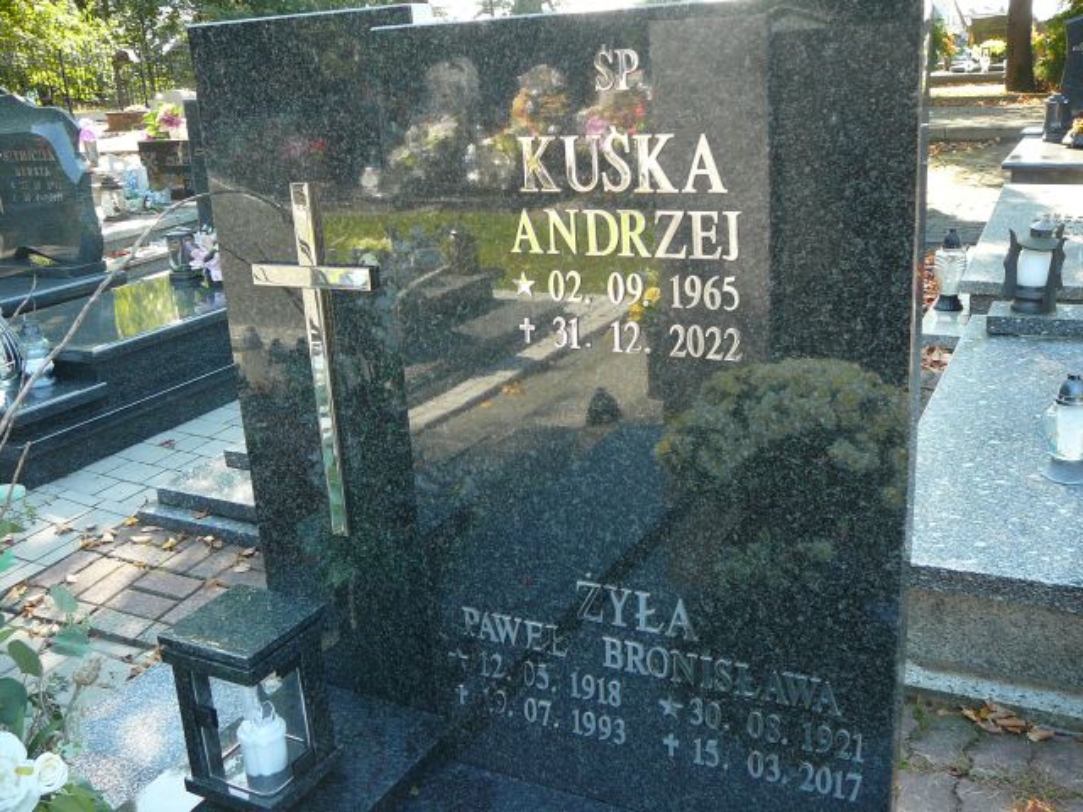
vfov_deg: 40.7
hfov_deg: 52.6
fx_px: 1095
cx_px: 542
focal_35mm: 35
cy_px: 406
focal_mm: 5.2
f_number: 2.8
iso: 80
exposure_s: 1/80
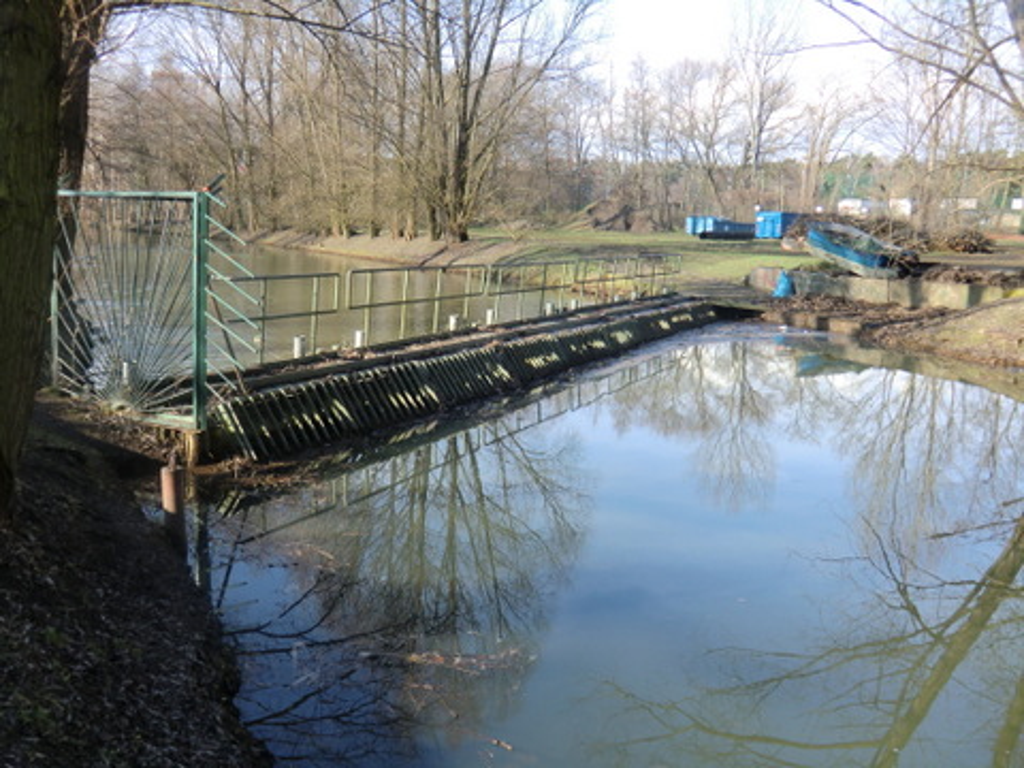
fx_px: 1006
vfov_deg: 41.8
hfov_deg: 54.0
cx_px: 512
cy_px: 384
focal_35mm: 34
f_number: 3.6
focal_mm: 6.1
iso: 64
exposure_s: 1/160
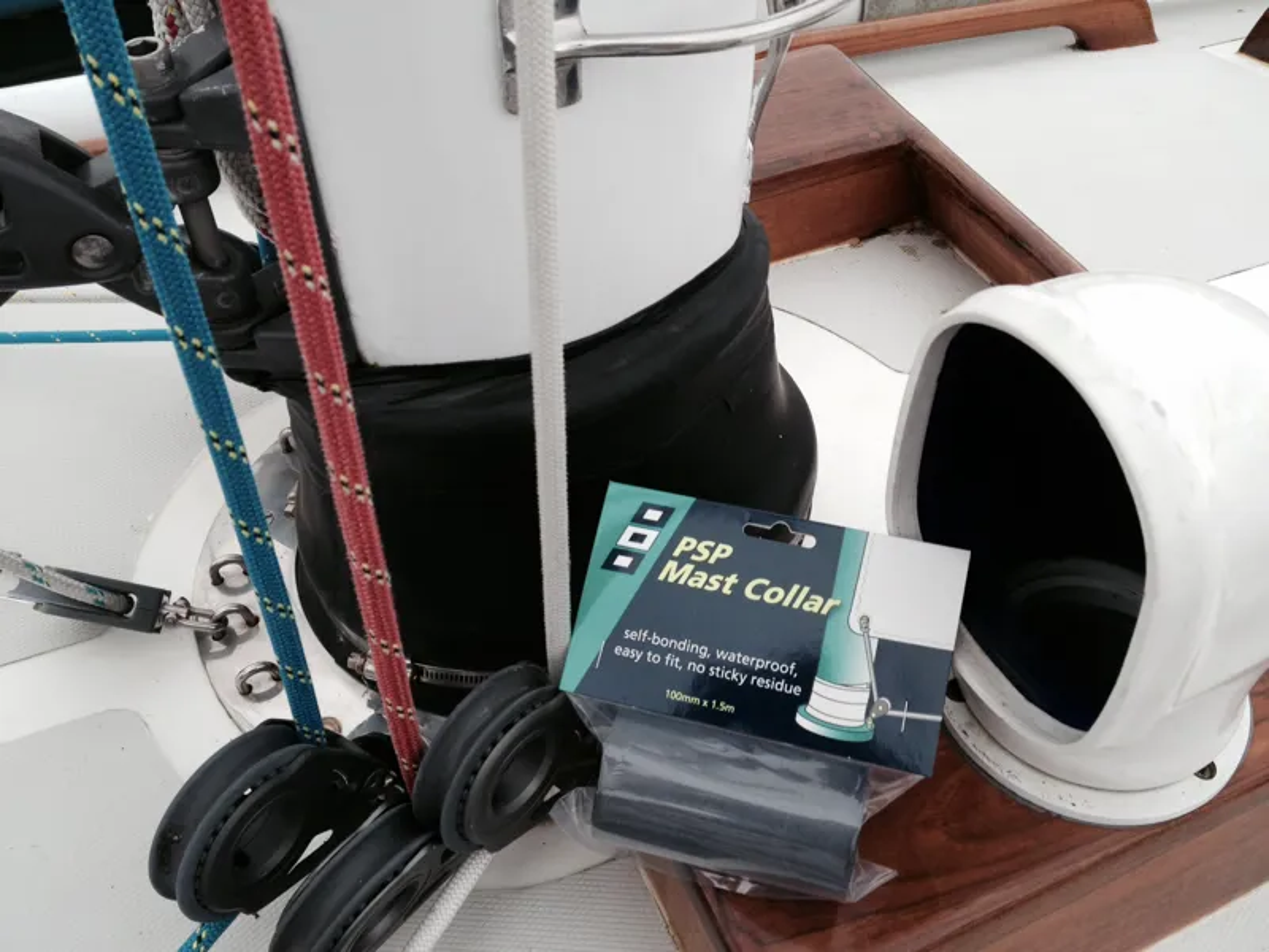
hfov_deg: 52.6
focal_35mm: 35
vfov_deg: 40.7
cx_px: 634
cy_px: 476
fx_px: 1283
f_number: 2.4
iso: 50
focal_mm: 4.28
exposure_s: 1/244
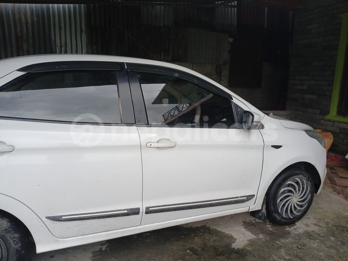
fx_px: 261
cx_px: 174
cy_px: 130
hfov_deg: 67.3
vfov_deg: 53.1
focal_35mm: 26
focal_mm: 3.98
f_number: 1.8
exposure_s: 1/50
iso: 125
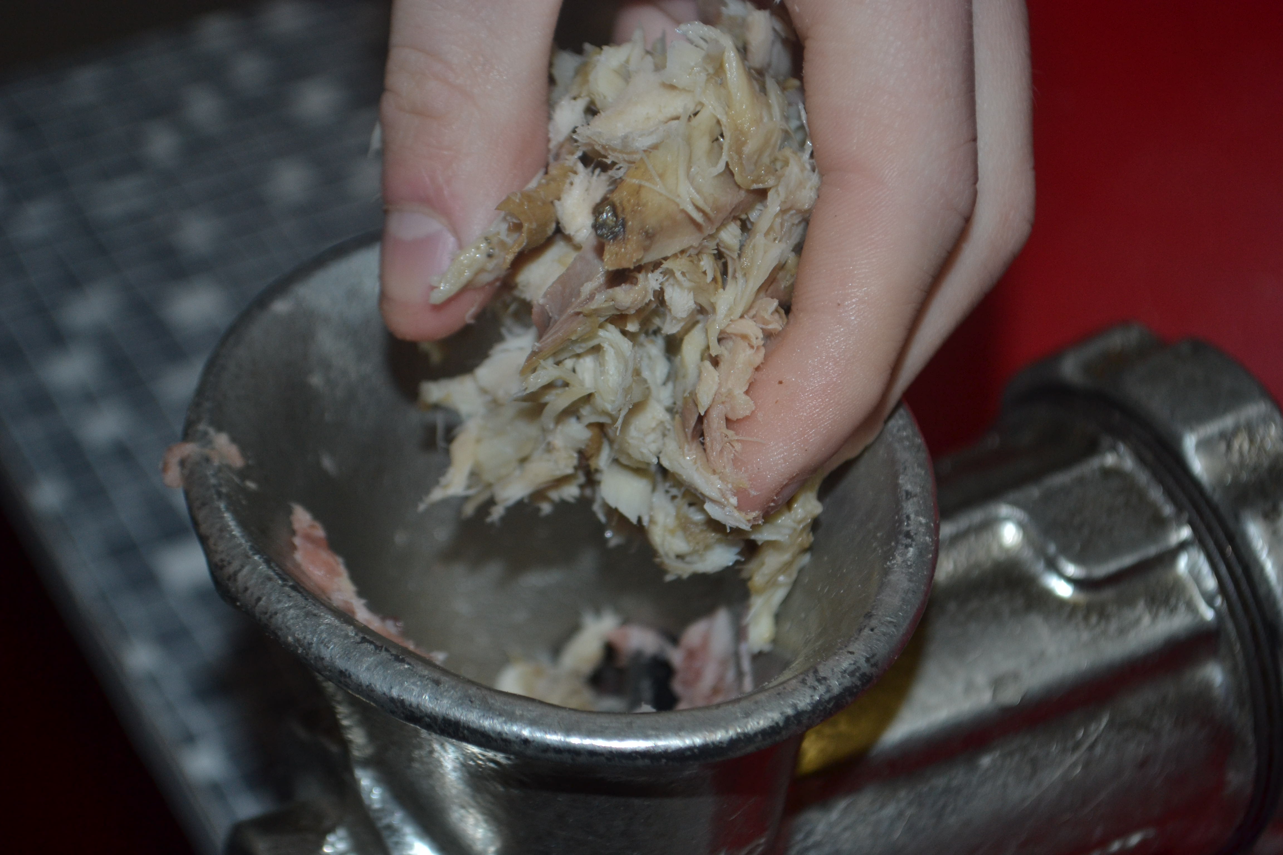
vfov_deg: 16.6
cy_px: 428
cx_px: 642
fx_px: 2940
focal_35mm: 82
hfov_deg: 24.6
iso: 400
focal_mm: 55
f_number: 5.6
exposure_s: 1/60
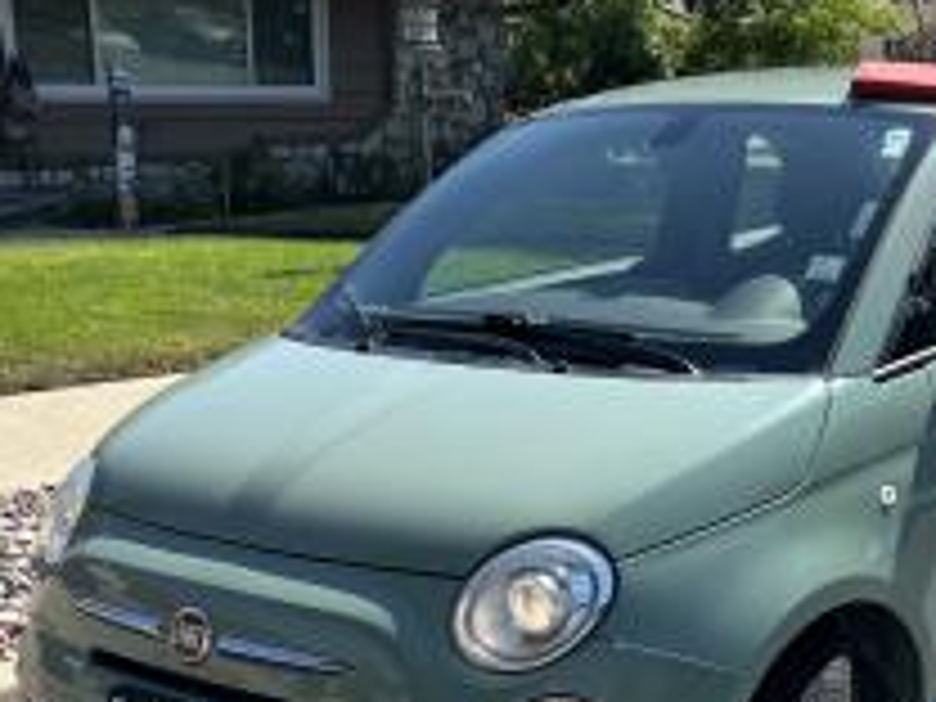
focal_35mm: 63
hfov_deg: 30.2
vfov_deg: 22.5
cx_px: 698
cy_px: 684
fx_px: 1703
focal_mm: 5.7
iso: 50
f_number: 1.5
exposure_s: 1/2695
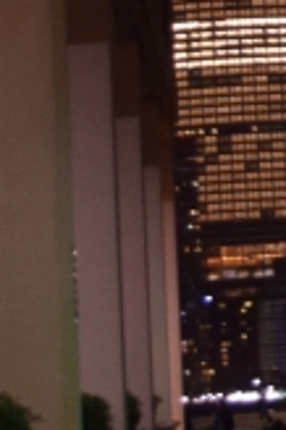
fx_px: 3464
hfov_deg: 4.5
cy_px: -199
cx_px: 850
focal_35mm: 290
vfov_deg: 7.0
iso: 1600
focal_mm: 31
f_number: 4.2
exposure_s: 1/15
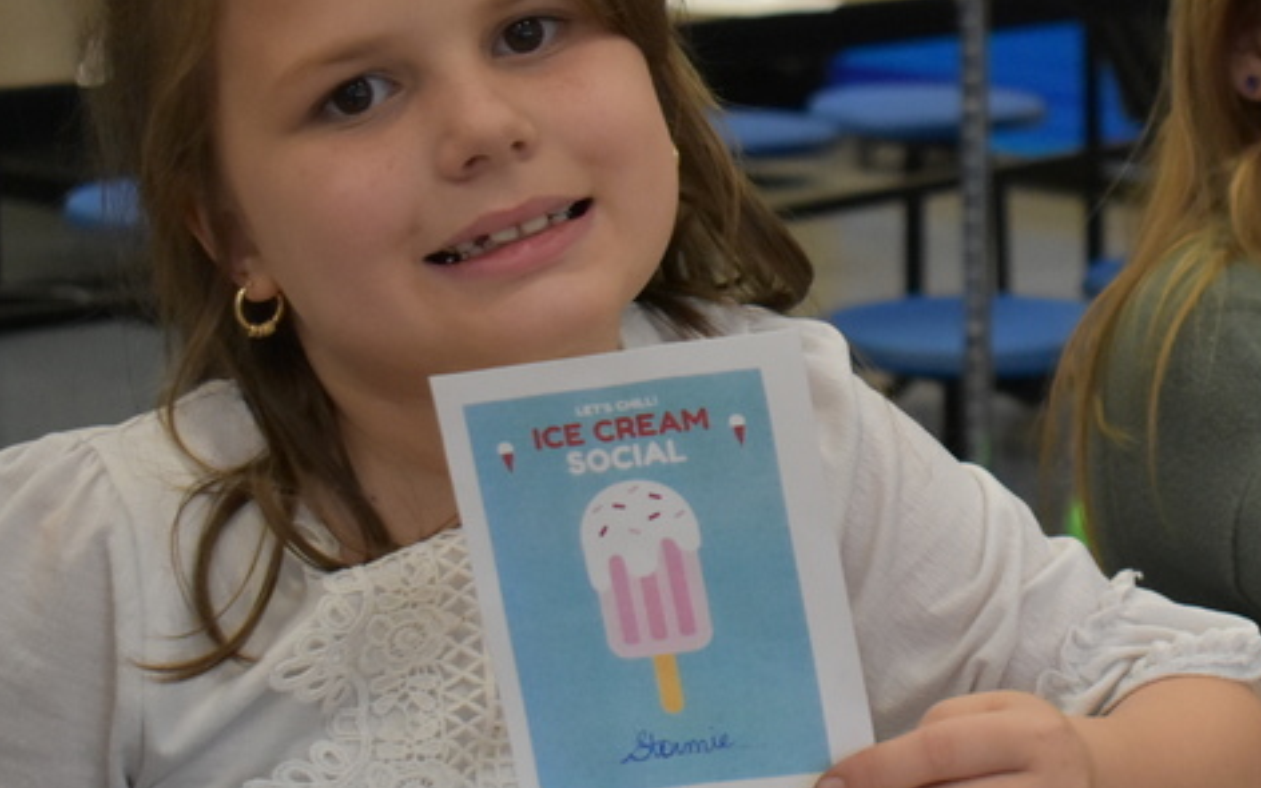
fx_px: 4330
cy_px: 415
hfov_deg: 16.3
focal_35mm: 126
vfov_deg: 10.4
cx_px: 1162
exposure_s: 1/125
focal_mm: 38
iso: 1800
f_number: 4.8
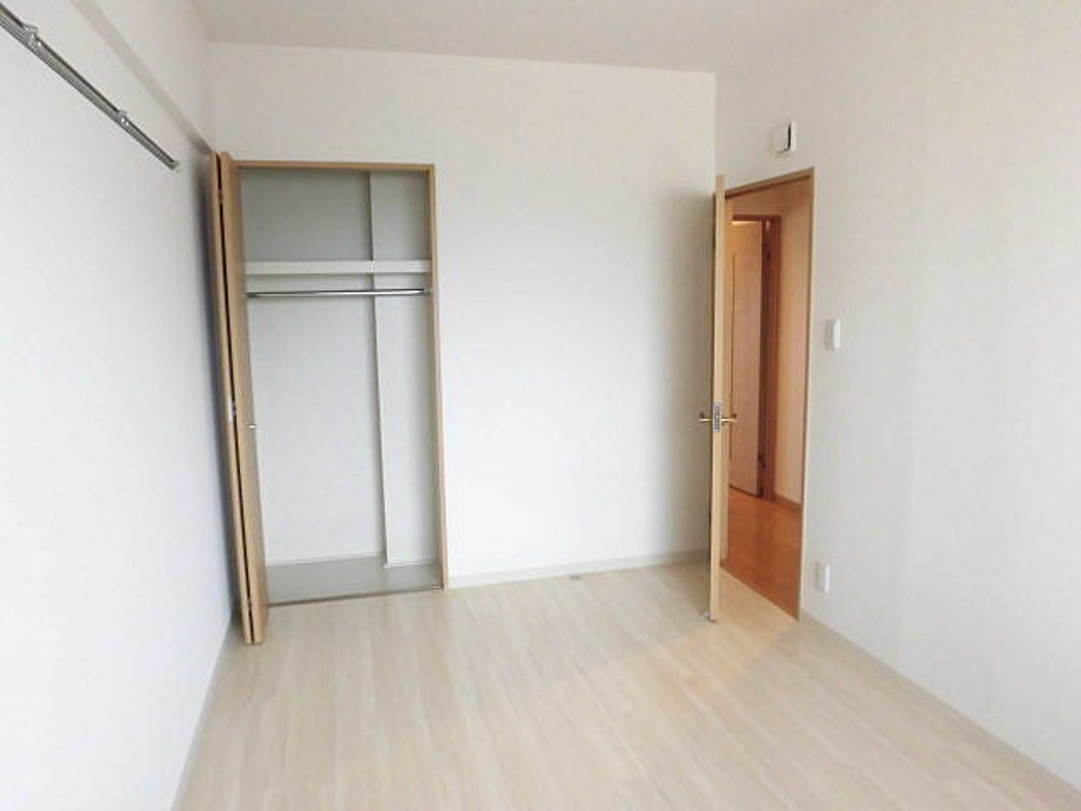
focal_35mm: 24
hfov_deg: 71.6
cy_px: 406
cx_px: 540
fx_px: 749
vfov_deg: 56.8
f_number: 3.1
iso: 320
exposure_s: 1/40
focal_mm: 4.3
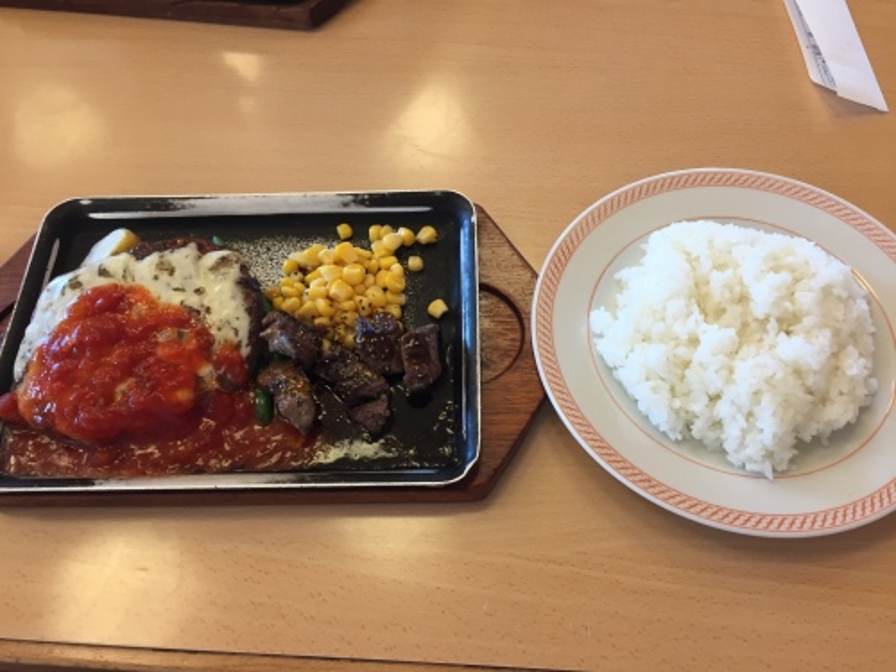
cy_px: 336
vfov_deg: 48.2
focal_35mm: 29
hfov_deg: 61.7
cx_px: 448
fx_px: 751
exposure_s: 1/30
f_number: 2.2
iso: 64
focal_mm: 4.15
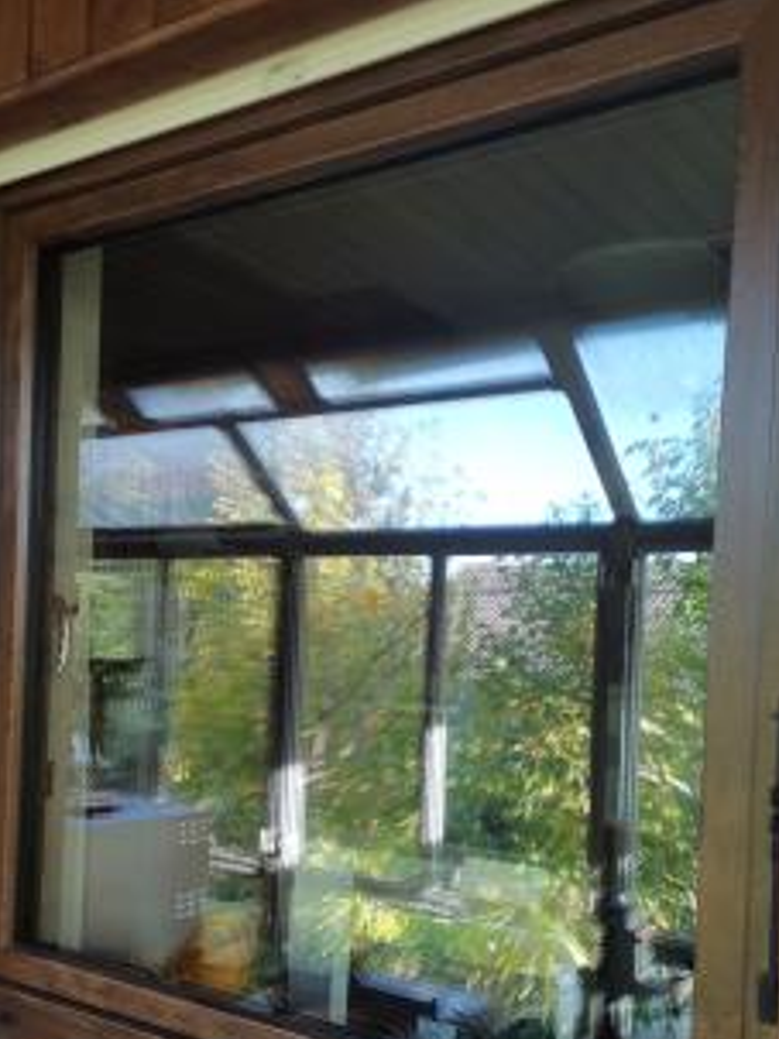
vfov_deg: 48.3
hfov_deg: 37.6
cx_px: 323
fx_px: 1141
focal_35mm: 38
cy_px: 674
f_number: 1.8
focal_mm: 4.75
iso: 80
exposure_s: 1/100
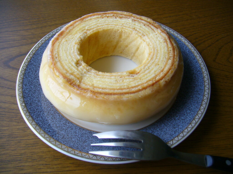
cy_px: 87
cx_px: 116
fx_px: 236
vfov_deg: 40.7
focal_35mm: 35
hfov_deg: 52.6
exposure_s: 1/100
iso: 80
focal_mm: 5.8
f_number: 2.8
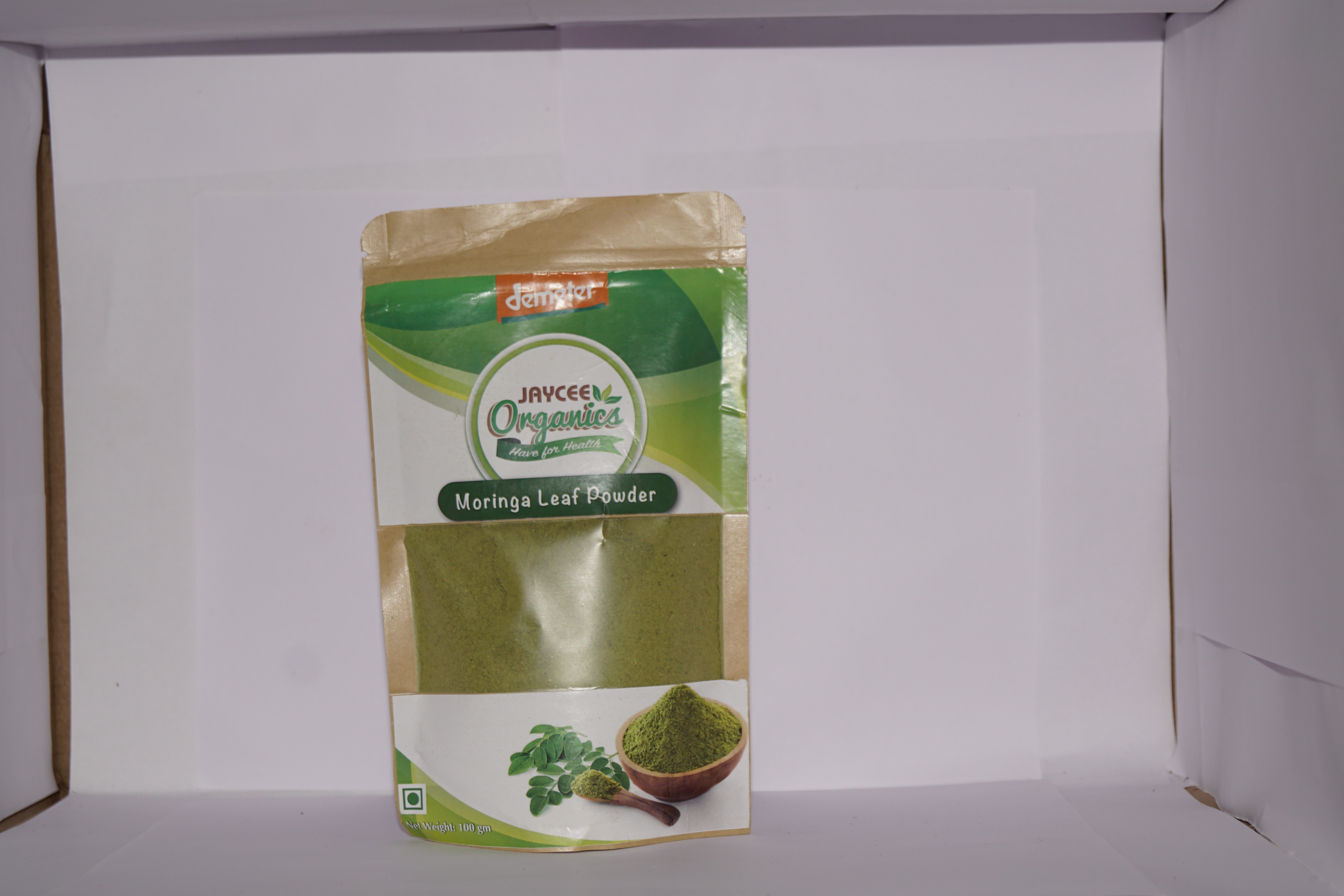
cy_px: 448
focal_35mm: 60
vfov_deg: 22.6
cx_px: 672
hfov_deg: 33.4
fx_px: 2240
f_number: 5
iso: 160
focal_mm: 40
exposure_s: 1/60
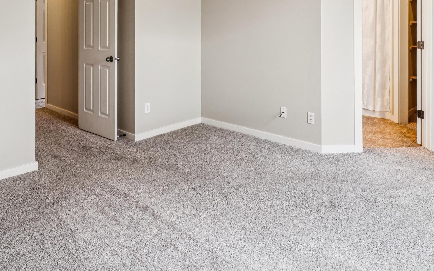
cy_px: 30
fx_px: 340
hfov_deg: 65.1
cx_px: 206
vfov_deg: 40.4
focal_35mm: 29
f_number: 13
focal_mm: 15.4
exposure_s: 1/8
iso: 400
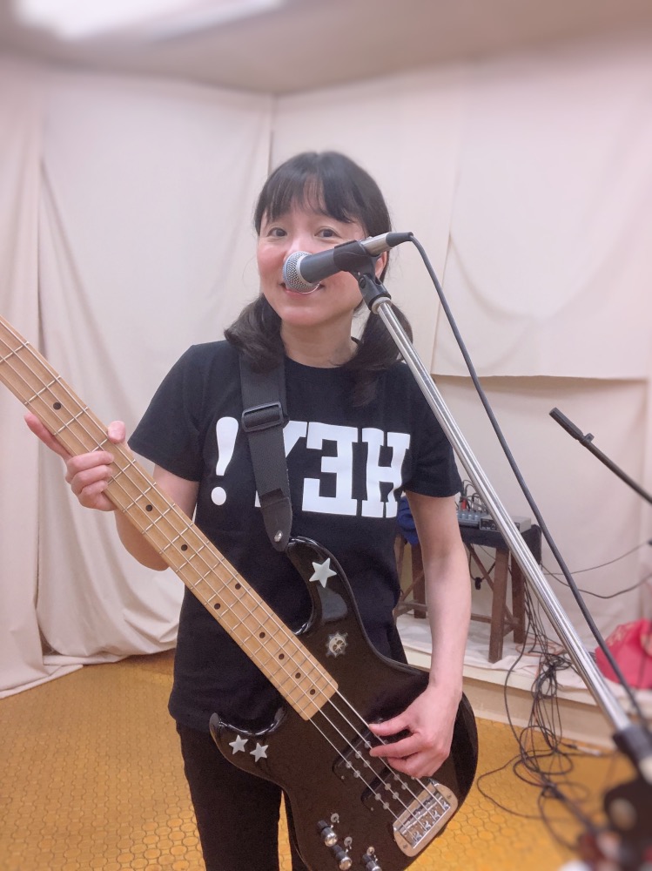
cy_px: 436
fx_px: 804
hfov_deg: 44.1
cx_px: 326
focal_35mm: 32
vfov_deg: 56.8
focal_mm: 2.87
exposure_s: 1/33
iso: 32
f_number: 2.2
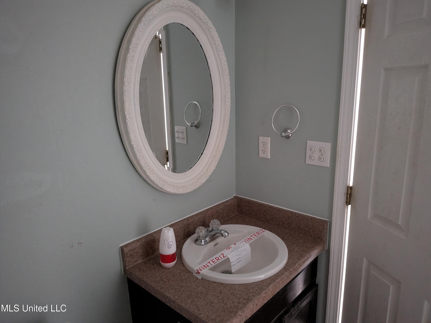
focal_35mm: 24
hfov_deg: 71.6
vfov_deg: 56.8
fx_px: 299
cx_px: 216
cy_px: 162
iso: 712
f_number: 1.7
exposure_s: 1/14.2
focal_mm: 4.53
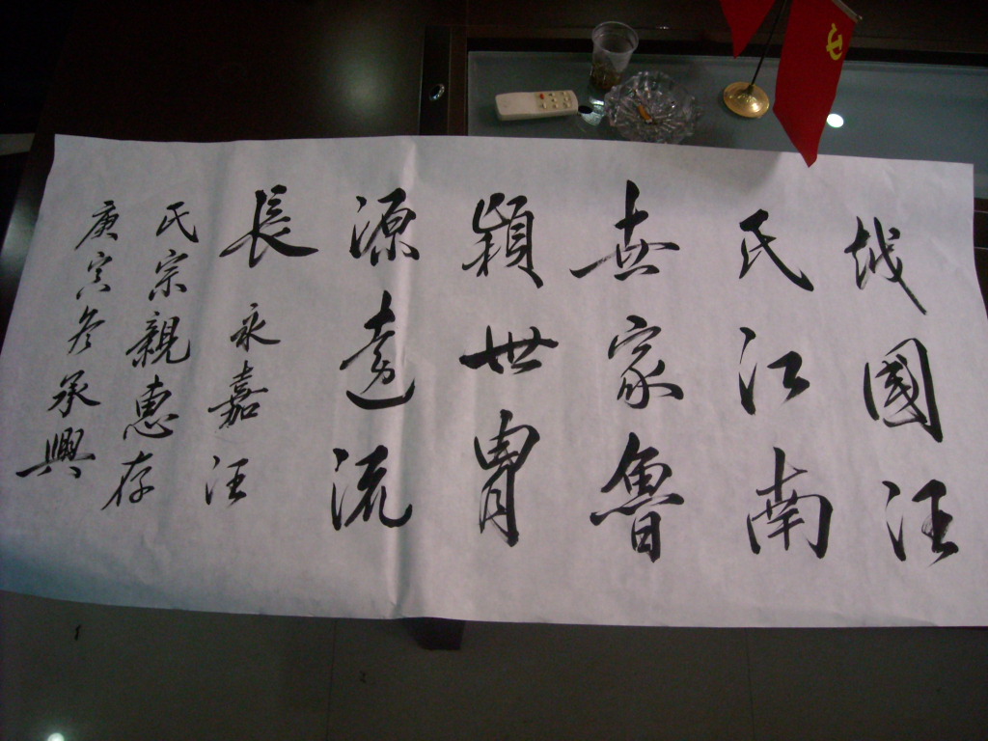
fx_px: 999
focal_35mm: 35
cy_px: 370
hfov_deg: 52.6
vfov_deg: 40.7
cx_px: 494
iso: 400
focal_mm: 5.7
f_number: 2.8
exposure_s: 1/40
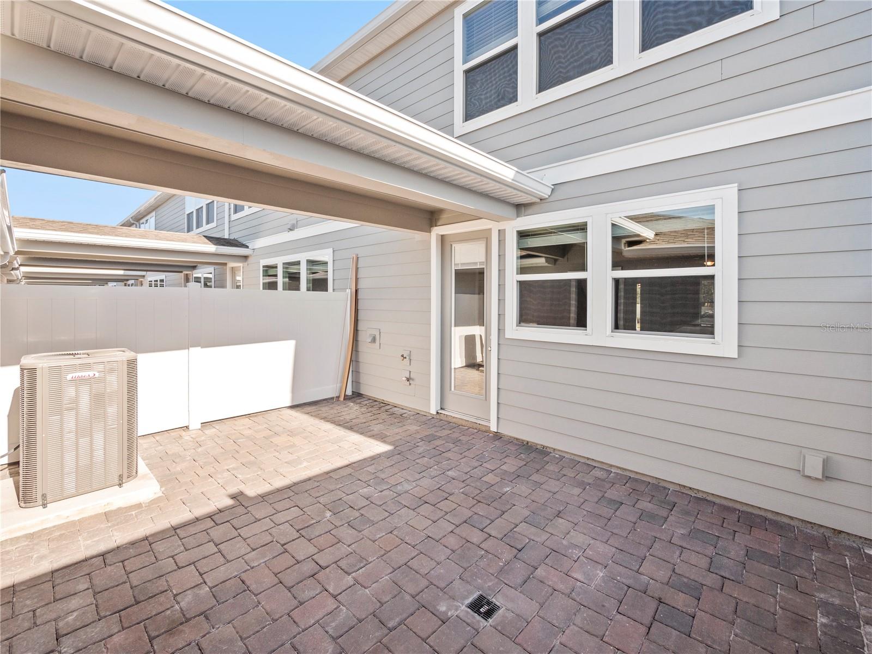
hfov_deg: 102.1
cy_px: 327
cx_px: 436
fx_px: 353
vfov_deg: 85.7
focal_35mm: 14
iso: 200
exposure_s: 1/250
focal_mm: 7
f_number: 6.3
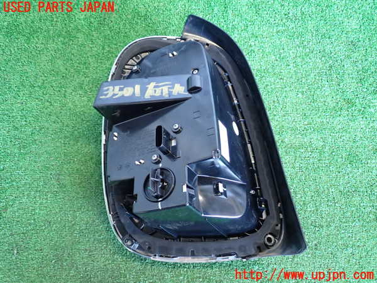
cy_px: 142
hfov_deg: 56.8
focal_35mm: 32
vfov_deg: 44.2
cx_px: 188
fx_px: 349
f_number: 2.4
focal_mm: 5.79
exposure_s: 1/30
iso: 500
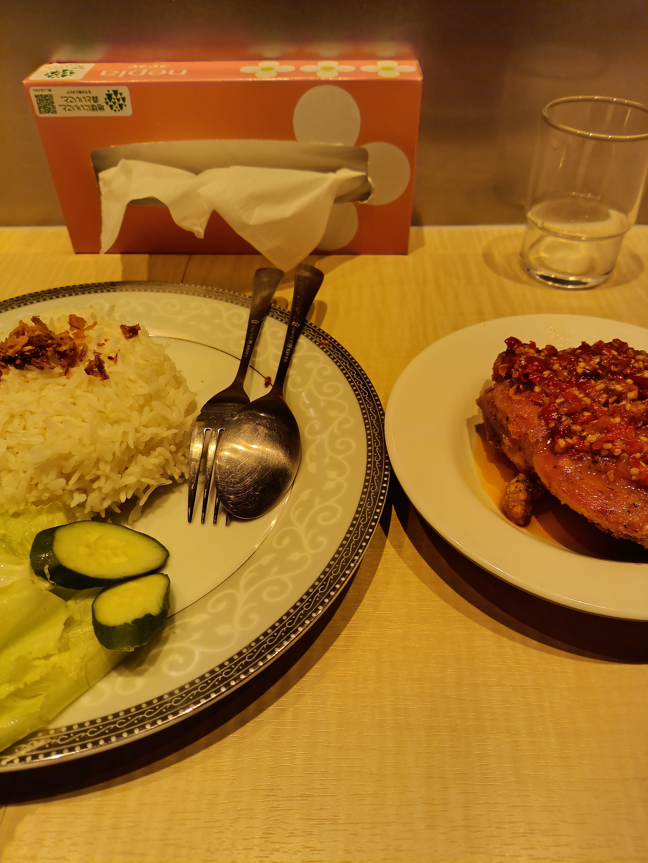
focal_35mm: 25
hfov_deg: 54.9
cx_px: 324
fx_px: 624
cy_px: 432
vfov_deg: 69.4
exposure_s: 1/50
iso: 125
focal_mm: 4.71
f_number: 1.7
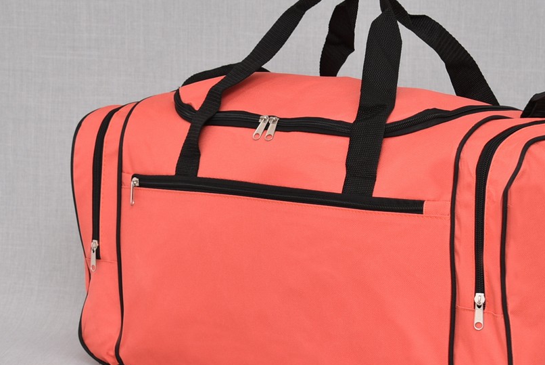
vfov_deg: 13.7
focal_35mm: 100
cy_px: 187
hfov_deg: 20.3
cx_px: 363
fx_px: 1515
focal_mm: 42
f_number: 5.6
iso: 100
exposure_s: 1/60
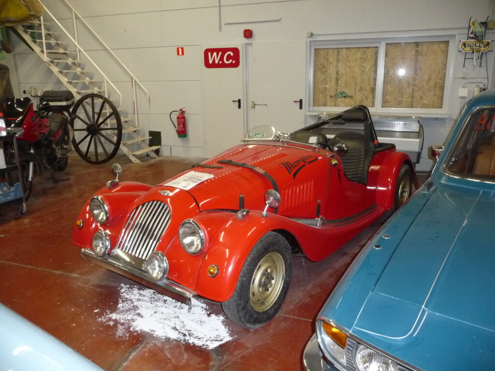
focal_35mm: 28
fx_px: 400
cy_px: 186
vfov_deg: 49.7
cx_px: 248
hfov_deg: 63.4
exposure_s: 1/30
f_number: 3.3
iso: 500
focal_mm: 4.7
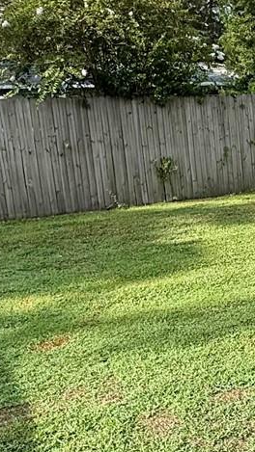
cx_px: 317
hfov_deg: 21.2
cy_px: 269
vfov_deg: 39.7
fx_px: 625
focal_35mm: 52
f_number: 2.2
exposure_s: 1/672
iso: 50
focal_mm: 2.22
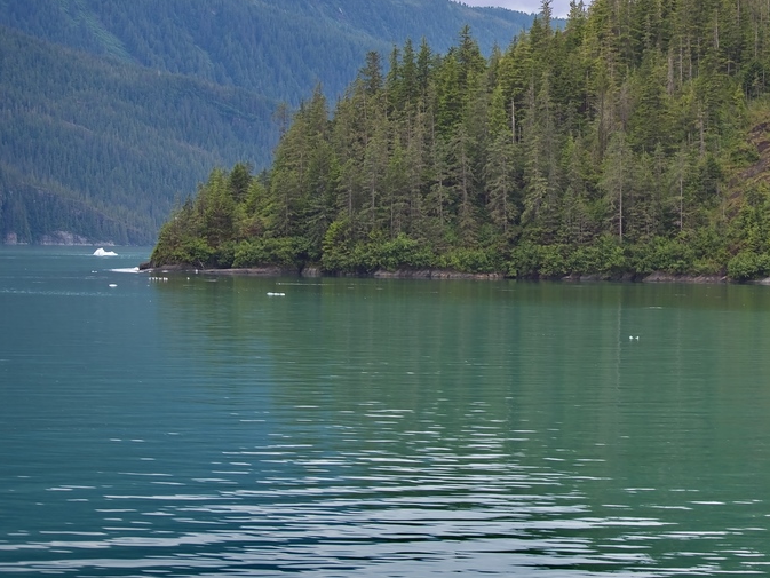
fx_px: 2848
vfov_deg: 11.6
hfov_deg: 15.3
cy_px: 149
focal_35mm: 128
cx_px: 611
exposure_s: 1/160
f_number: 5.6
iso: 100
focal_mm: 70
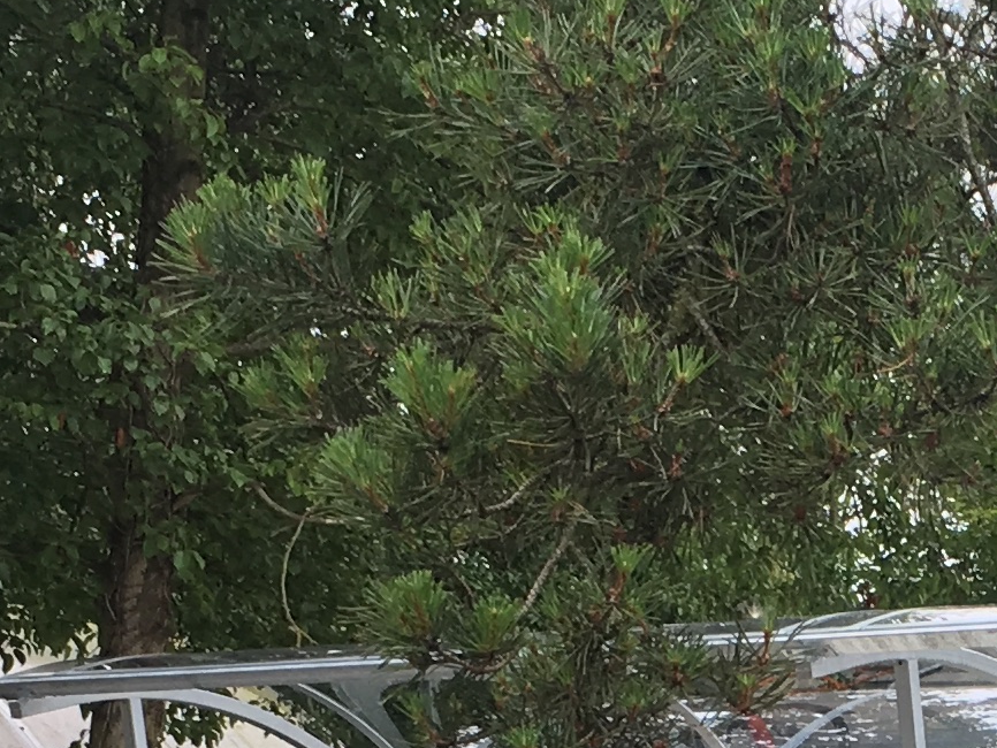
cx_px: 1068
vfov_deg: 10.7
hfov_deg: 14.3
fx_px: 3889
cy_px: 1055
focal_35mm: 135
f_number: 2.2
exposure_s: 1/113
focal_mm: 4.15
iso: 25
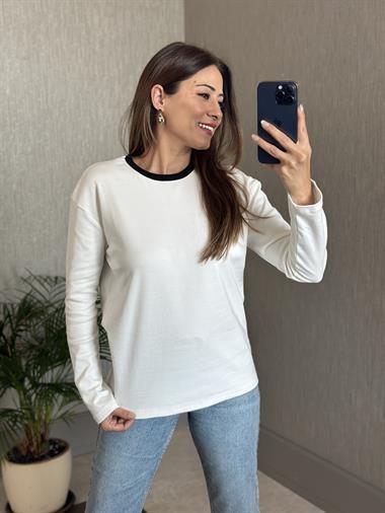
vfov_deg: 39.6
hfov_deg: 30.3
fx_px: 711
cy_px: 256
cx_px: 192
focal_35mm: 48
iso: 80
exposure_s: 1/134
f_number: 1.78
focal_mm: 6.86
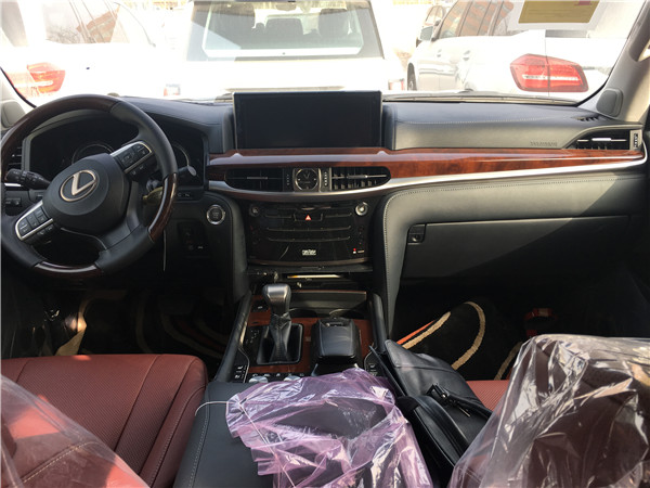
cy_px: 244
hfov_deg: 61.7
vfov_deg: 48.2
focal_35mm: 29
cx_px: 325
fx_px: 545
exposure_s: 1/100
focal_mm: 4.15
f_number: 2.2
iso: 25
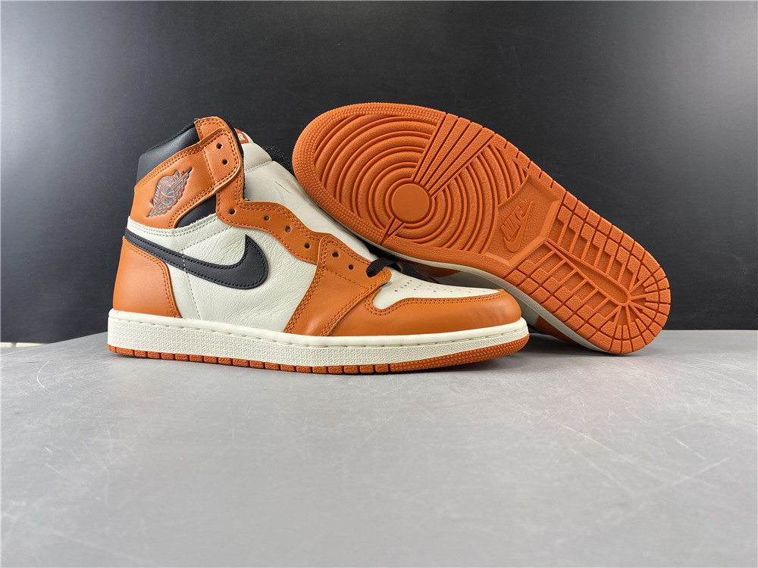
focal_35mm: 26
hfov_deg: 67.3
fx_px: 569
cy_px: 284
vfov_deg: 53.1
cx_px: 379
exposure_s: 1/100
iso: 125
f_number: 1.8
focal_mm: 4.25
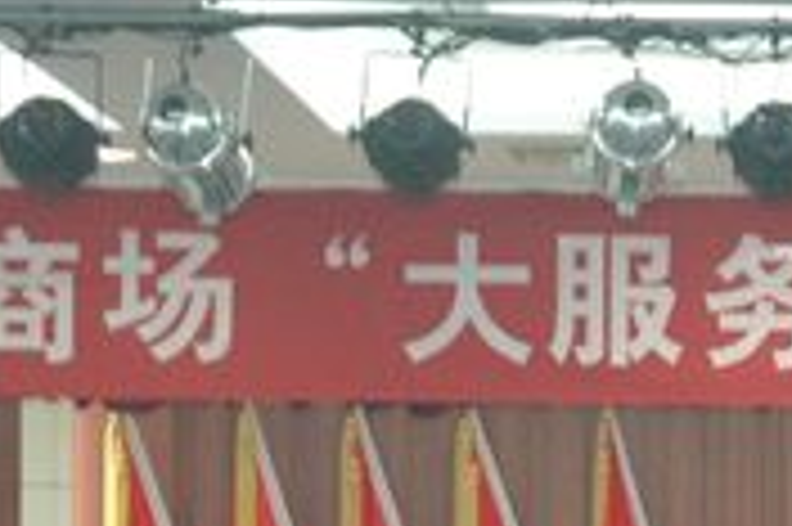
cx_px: 914
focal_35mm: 262
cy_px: 852
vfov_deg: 5.2
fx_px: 5759
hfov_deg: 7.8
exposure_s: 1/60
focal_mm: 44
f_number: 5
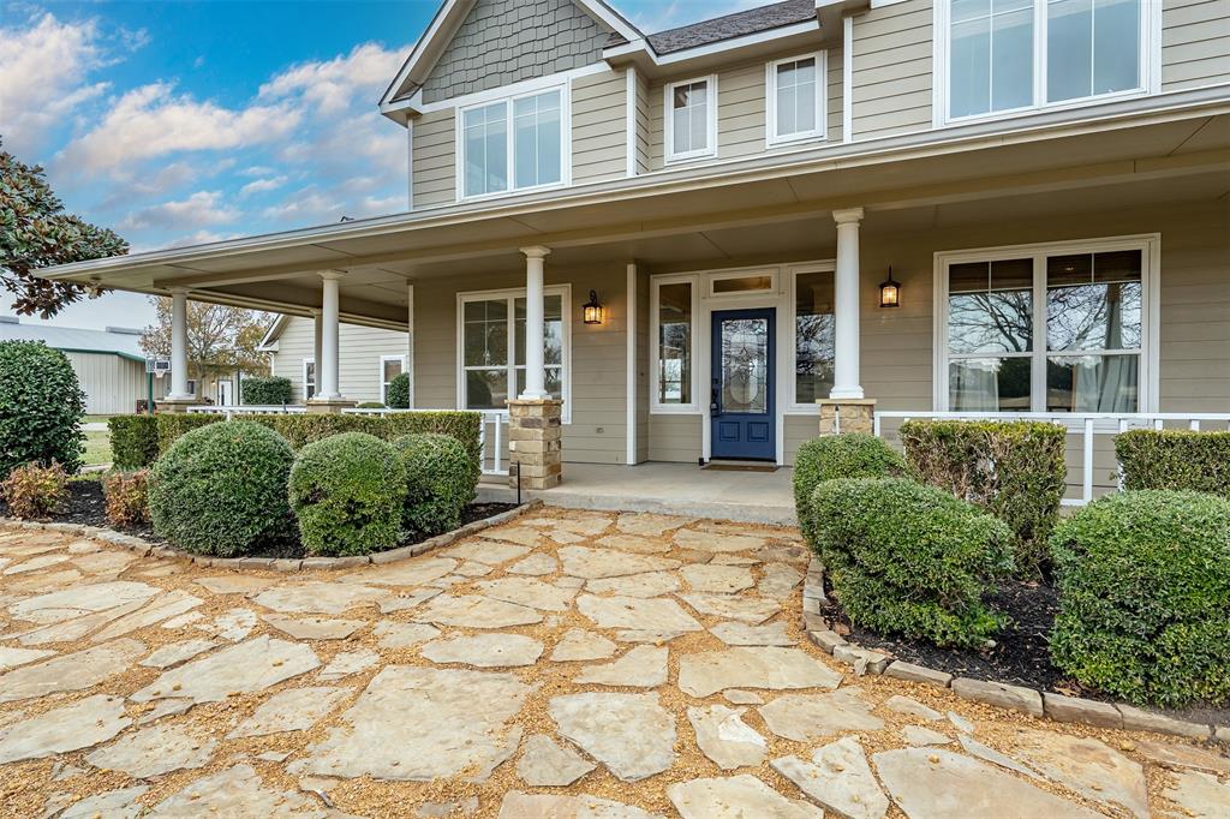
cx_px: 615
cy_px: 410
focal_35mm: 18
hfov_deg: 90.0
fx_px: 615
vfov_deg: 67.3
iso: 800
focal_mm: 18
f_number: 8
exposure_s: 1/640
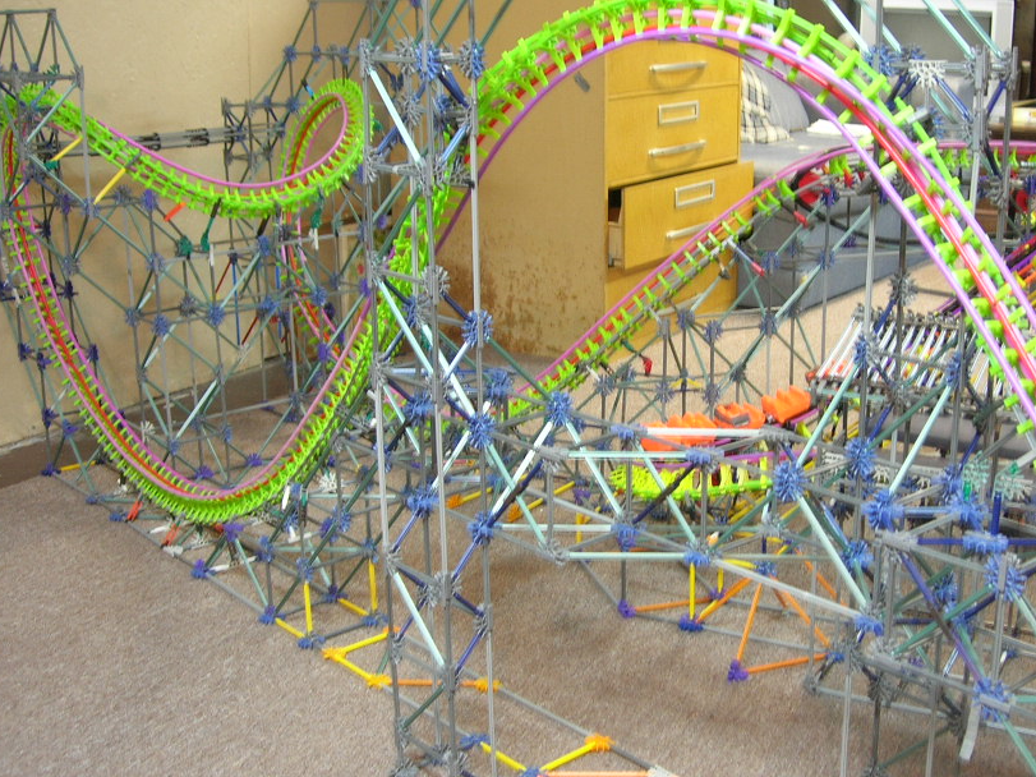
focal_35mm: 48
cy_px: 378
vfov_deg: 30.3
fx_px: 1436
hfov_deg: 39.4
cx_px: 636
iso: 87
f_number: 2.8
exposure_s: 1/3.8
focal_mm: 7.8
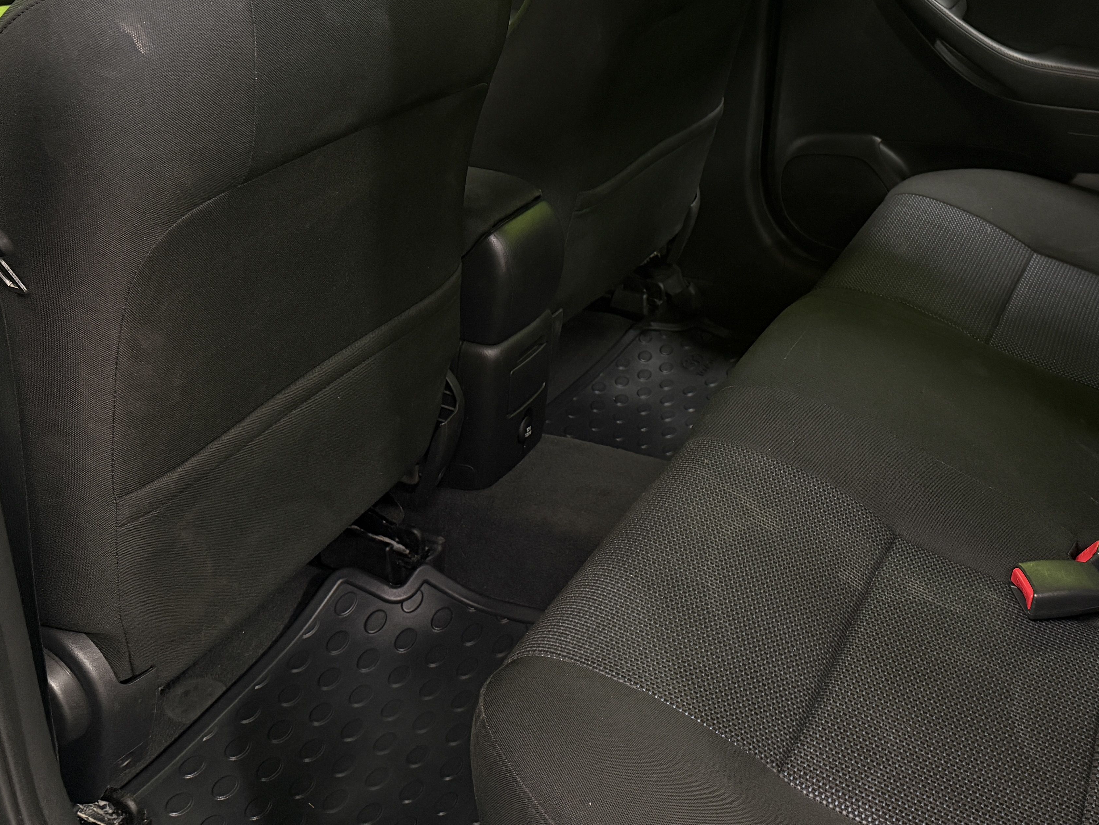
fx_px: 1302
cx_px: 748
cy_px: 224
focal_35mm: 41
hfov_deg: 45.0
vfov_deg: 34.5
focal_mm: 6.76
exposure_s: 1/50
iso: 400
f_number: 1.78
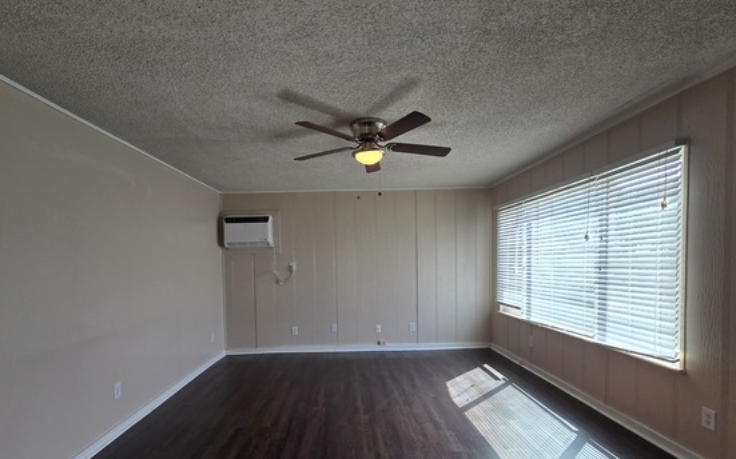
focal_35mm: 16
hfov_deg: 97.7
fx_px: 321
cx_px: 343
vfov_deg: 70.5
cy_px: 276
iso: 125
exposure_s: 1/359
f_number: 2.2
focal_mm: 2.2
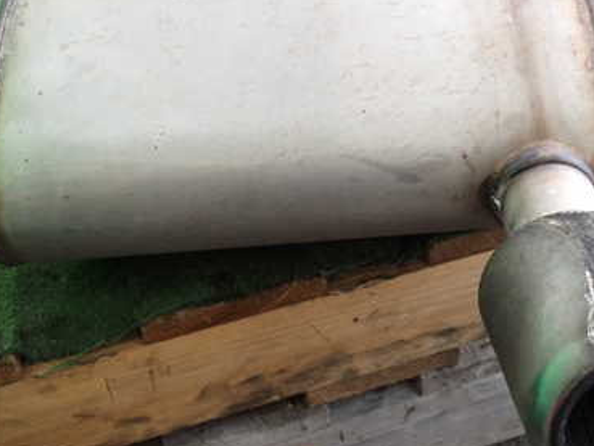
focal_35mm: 52
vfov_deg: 28.0
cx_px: 333
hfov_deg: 36.8
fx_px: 893
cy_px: 174
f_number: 2.4
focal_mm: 5.79
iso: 800
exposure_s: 1/125
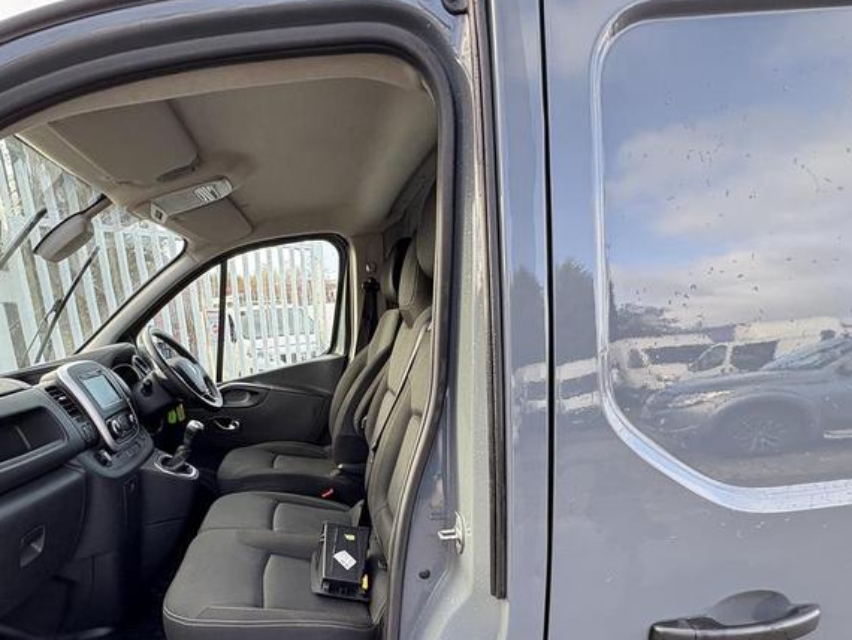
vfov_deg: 57.8
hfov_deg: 75.8
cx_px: 354
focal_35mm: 22
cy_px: 486
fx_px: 542
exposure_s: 1/99
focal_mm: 2.22
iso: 80
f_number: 2.2
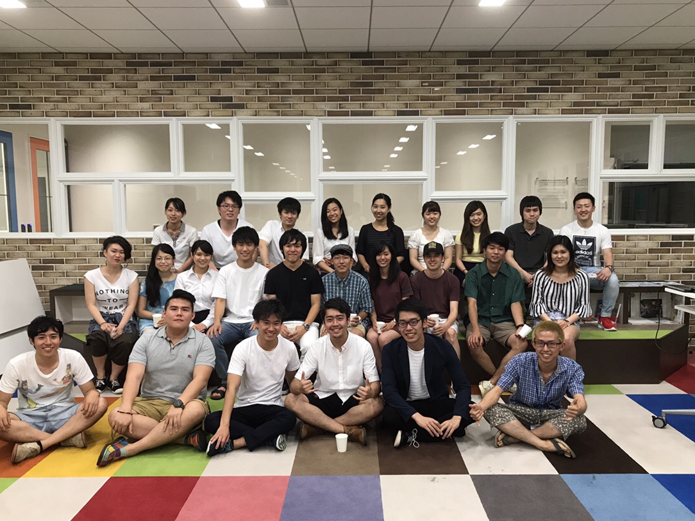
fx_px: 622
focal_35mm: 31
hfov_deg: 58.3
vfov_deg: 45.4
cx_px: 356
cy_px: 281
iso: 40
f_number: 1.8
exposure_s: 1/33
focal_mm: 3.99
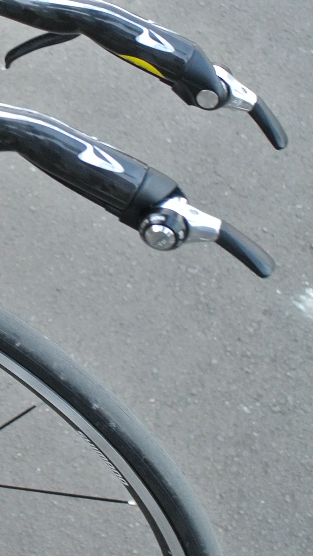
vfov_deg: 31.6
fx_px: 973
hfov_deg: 17.0
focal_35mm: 66
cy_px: 185
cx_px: -117
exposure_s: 1/30
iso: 400
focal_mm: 10
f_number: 2.8
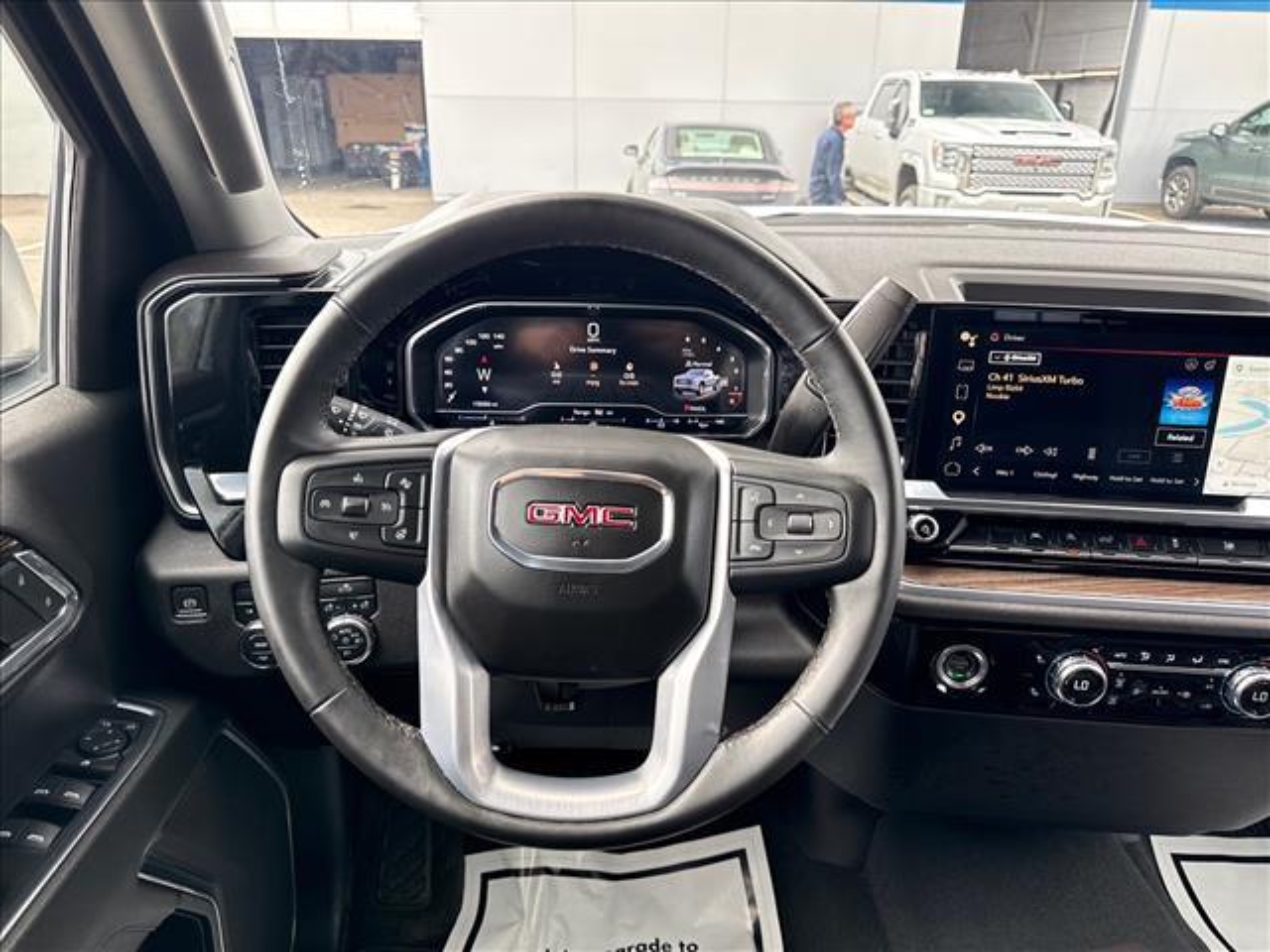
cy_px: 476
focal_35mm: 24
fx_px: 881
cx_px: 635
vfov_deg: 56.8
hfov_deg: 71.6
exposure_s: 1/116
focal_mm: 6.76
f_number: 1.78
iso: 200
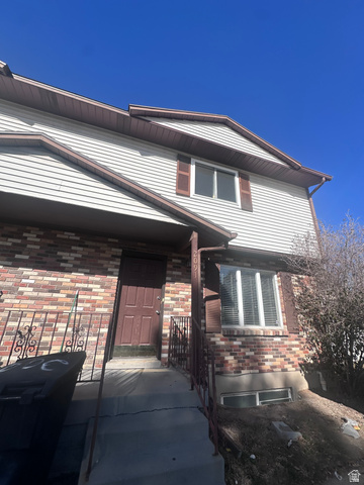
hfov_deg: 85.7
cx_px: 182
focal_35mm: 14
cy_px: 242
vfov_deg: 102.1
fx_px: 196
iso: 50
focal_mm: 2.22
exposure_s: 1/2506
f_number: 2.2
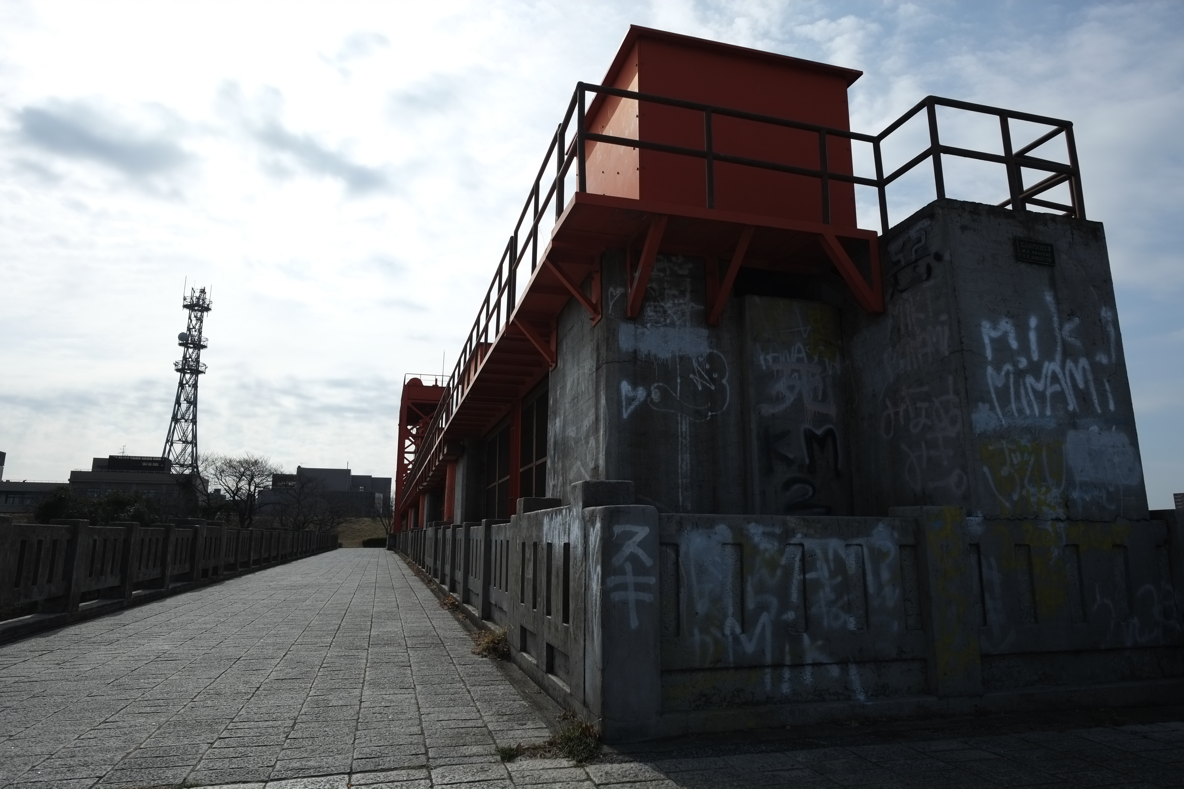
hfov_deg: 81.2
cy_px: 394
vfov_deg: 59.5
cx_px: 592
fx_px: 691
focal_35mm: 21
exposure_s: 1/1800
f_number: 5.6
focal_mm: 14
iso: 200
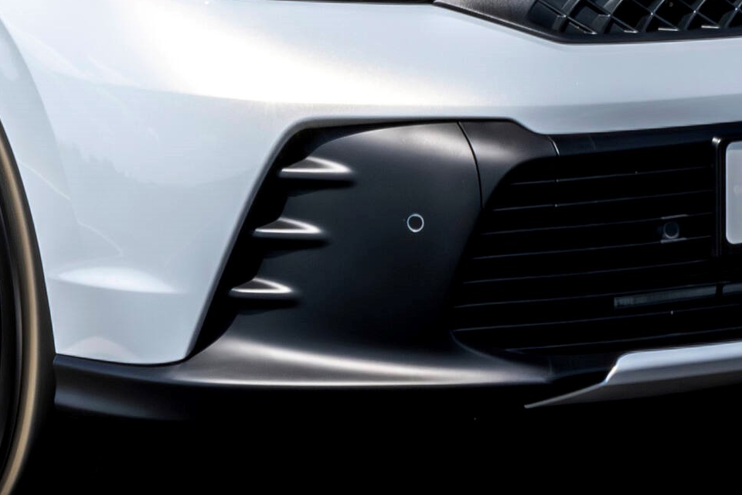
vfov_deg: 5.7
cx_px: 163
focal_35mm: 239
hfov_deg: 8.6
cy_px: -101
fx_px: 4926
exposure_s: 1/40
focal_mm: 45
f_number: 22
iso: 160
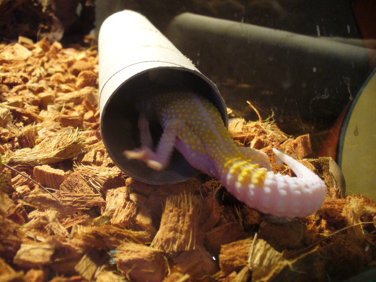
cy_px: 141
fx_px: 402
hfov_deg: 50.1
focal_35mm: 37
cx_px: 188
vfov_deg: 38.7
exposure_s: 1/30
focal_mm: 6.1
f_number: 2.8
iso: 200
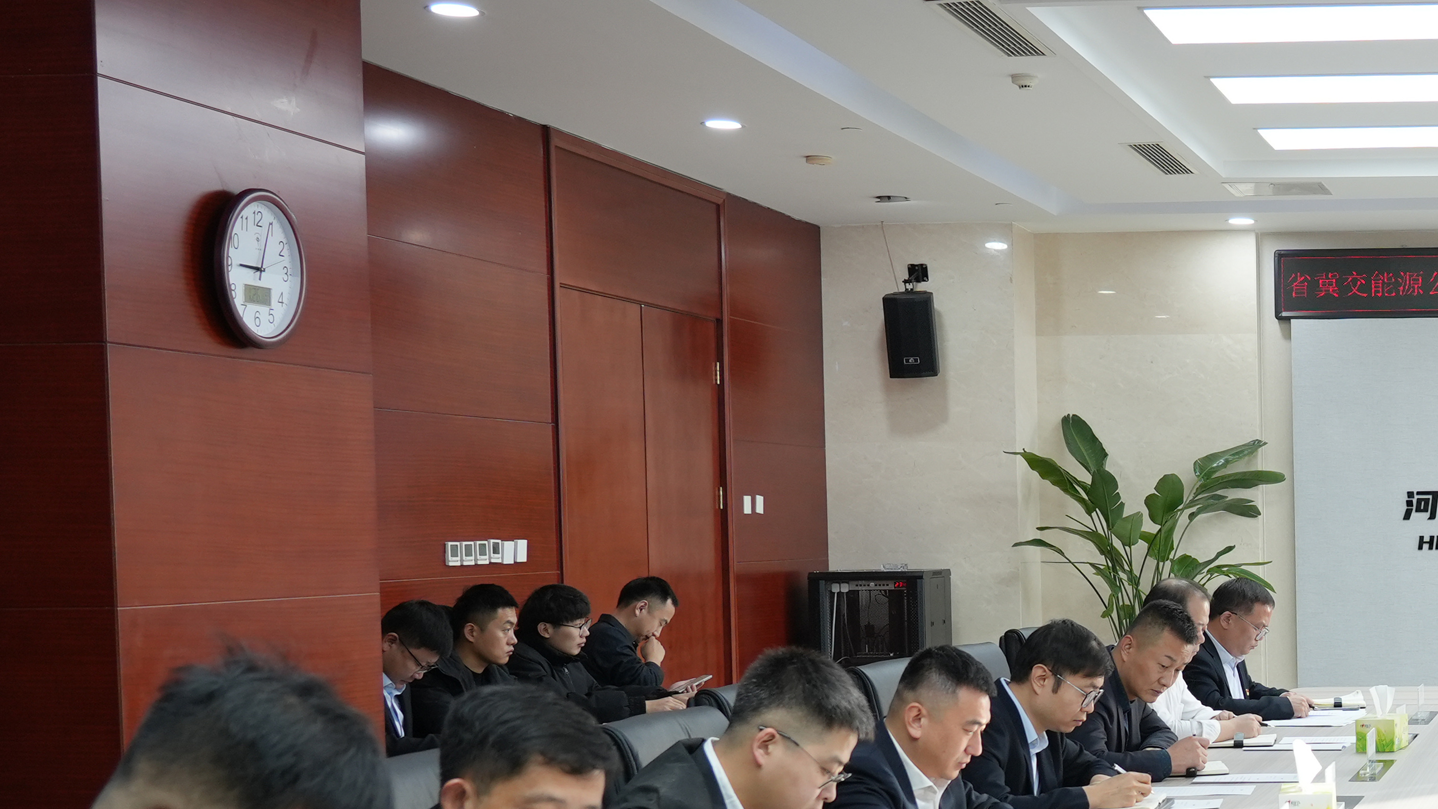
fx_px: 2212
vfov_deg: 20.4
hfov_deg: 32.1
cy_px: 677
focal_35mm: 58
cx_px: 1555
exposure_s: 1/160
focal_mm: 24
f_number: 4
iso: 500
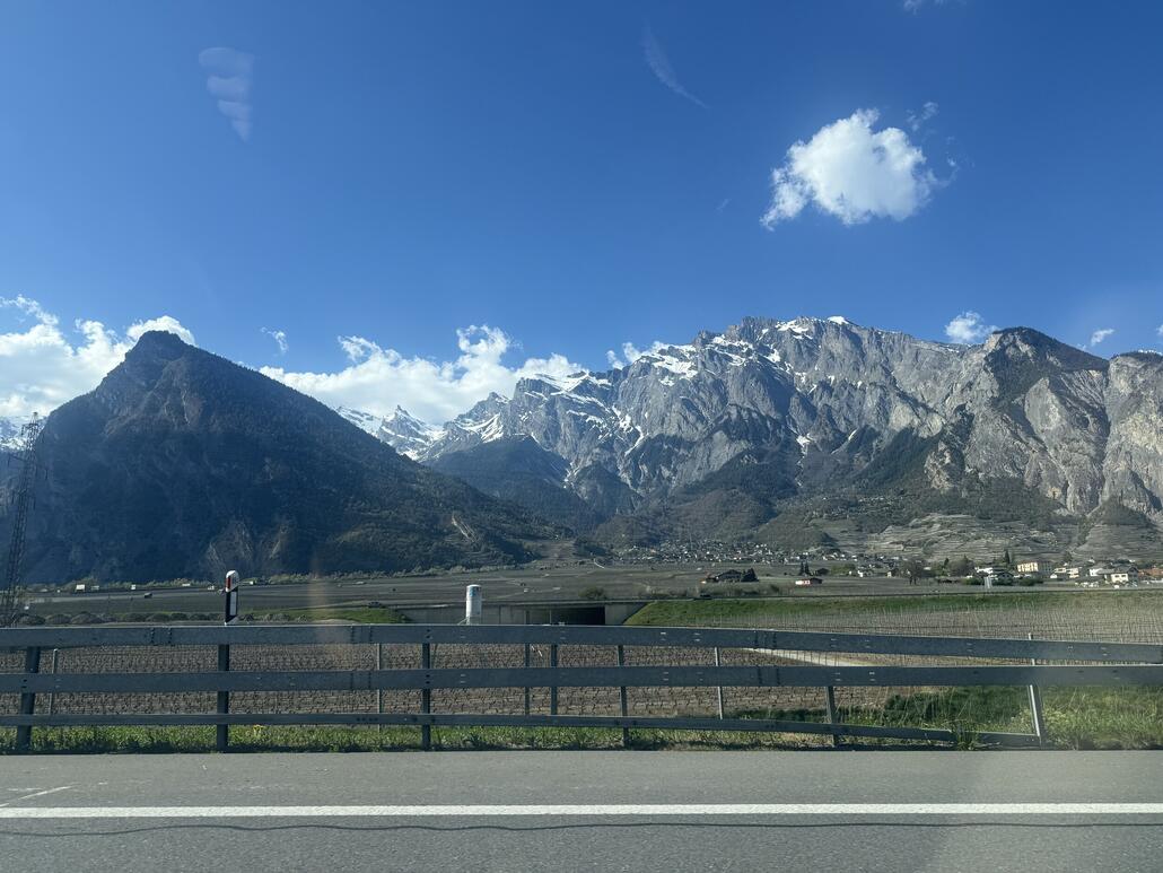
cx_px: 582
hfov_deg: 71.6
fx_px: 807
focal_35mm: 24
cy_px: 436
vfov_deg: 56.8
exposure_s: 1/3953
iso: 80
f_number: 1.78
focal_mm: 6.76
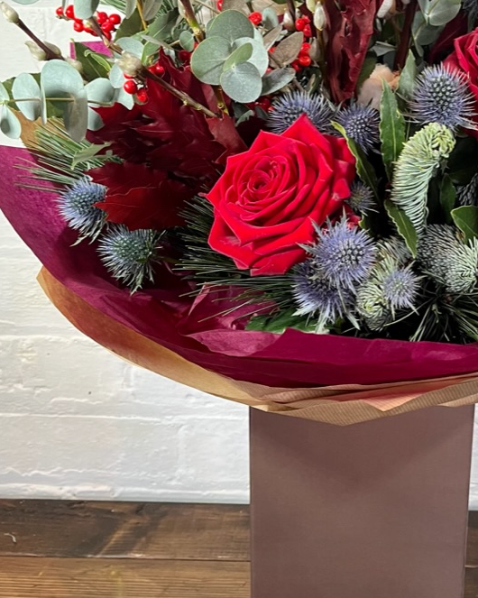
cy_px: 168
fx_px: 867
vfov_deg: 37.3
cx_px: 355
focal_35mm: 49
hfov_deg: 30.3
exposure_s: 1/50
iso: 160
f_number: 1.6
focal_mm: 5.1
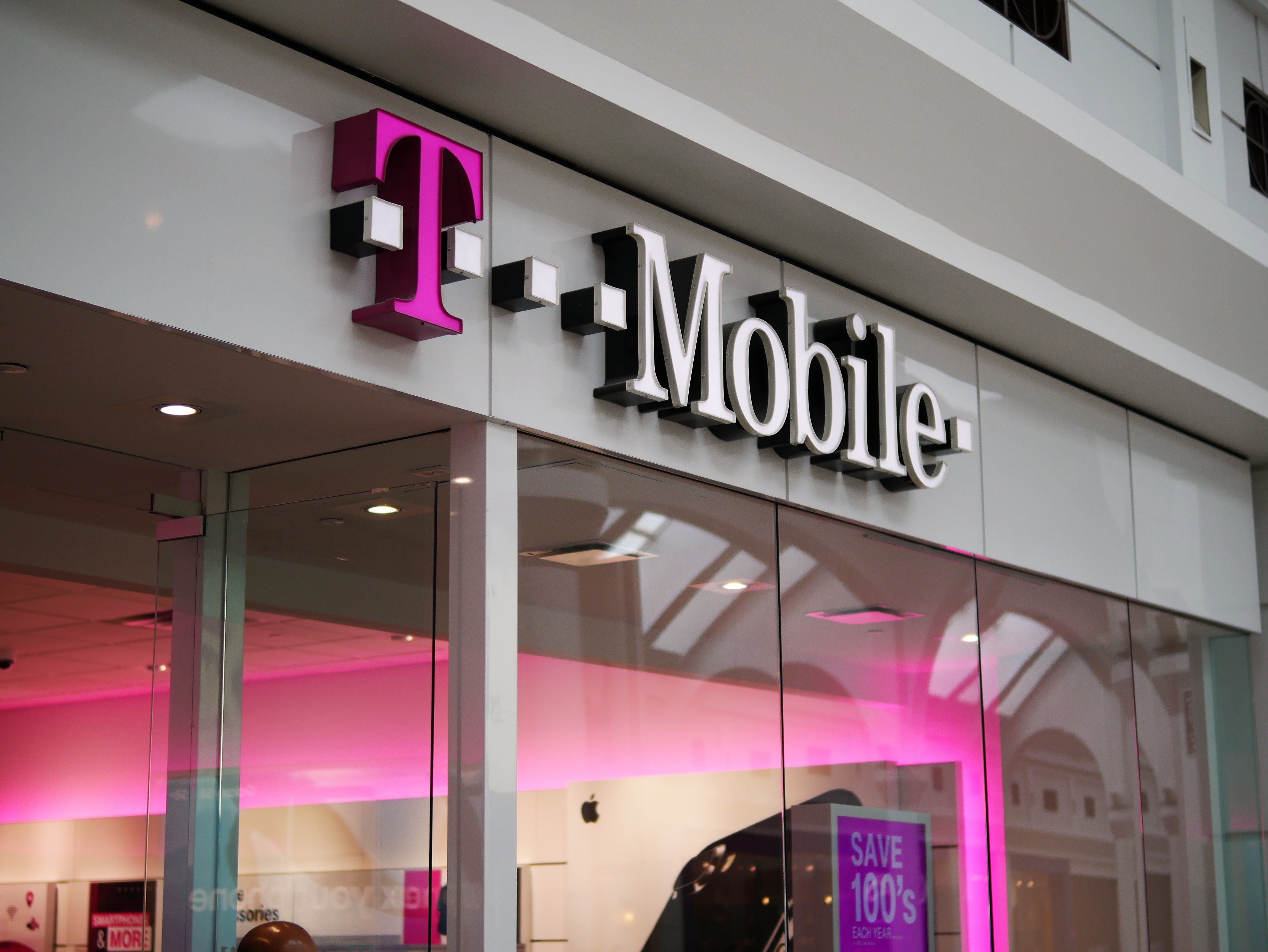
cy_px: 476
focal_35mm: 60
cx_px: 634
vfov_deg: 24.4
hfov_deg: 32.2
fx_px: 2199
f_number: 1.4
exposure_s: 1/500
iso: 200
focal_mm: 30
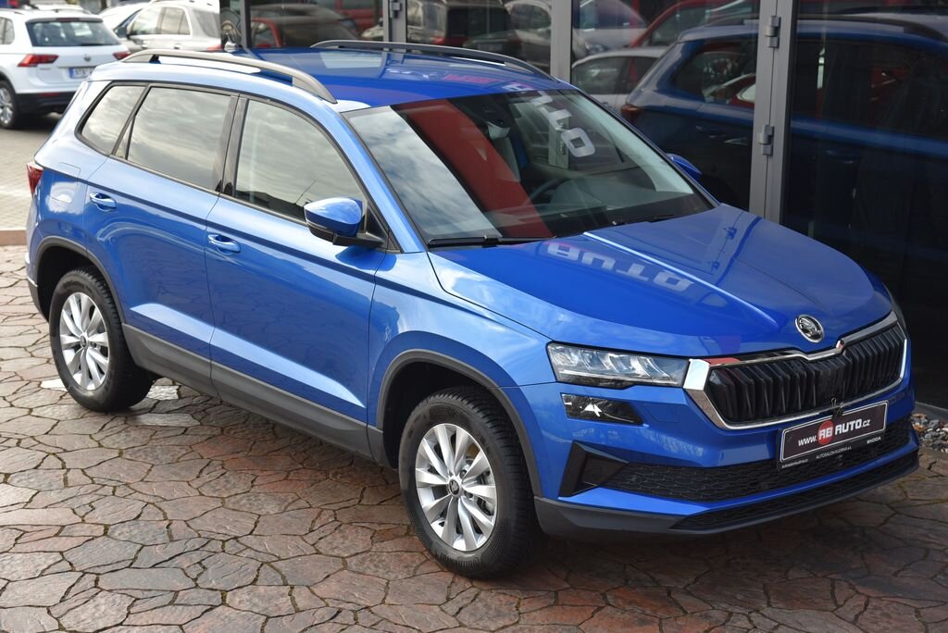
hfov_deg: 30.5
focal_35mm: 66
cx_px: 474
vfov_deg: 20.6
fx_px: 1739
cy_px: 316
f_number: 6.3
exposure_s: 1/160
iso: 500
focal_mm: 66
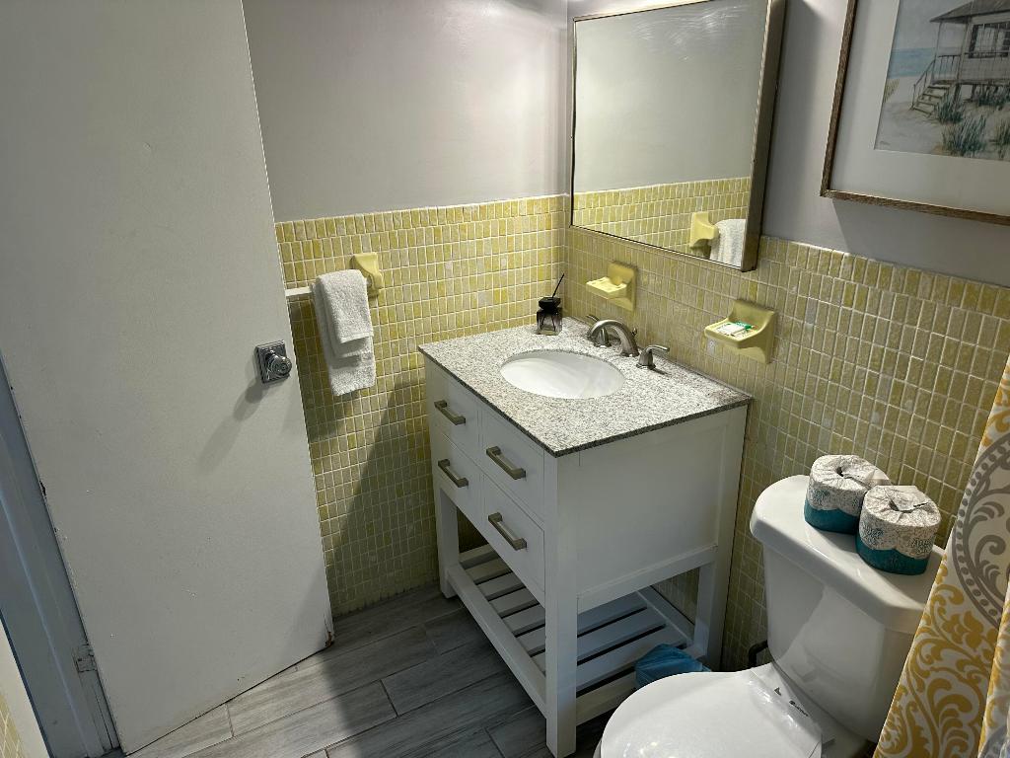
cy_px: 379
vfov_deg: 56.8
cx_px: 505
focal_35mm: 24
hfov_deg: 71.6
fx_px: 700
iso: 125
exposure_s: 1/120
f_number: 1.78
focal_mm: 6.86
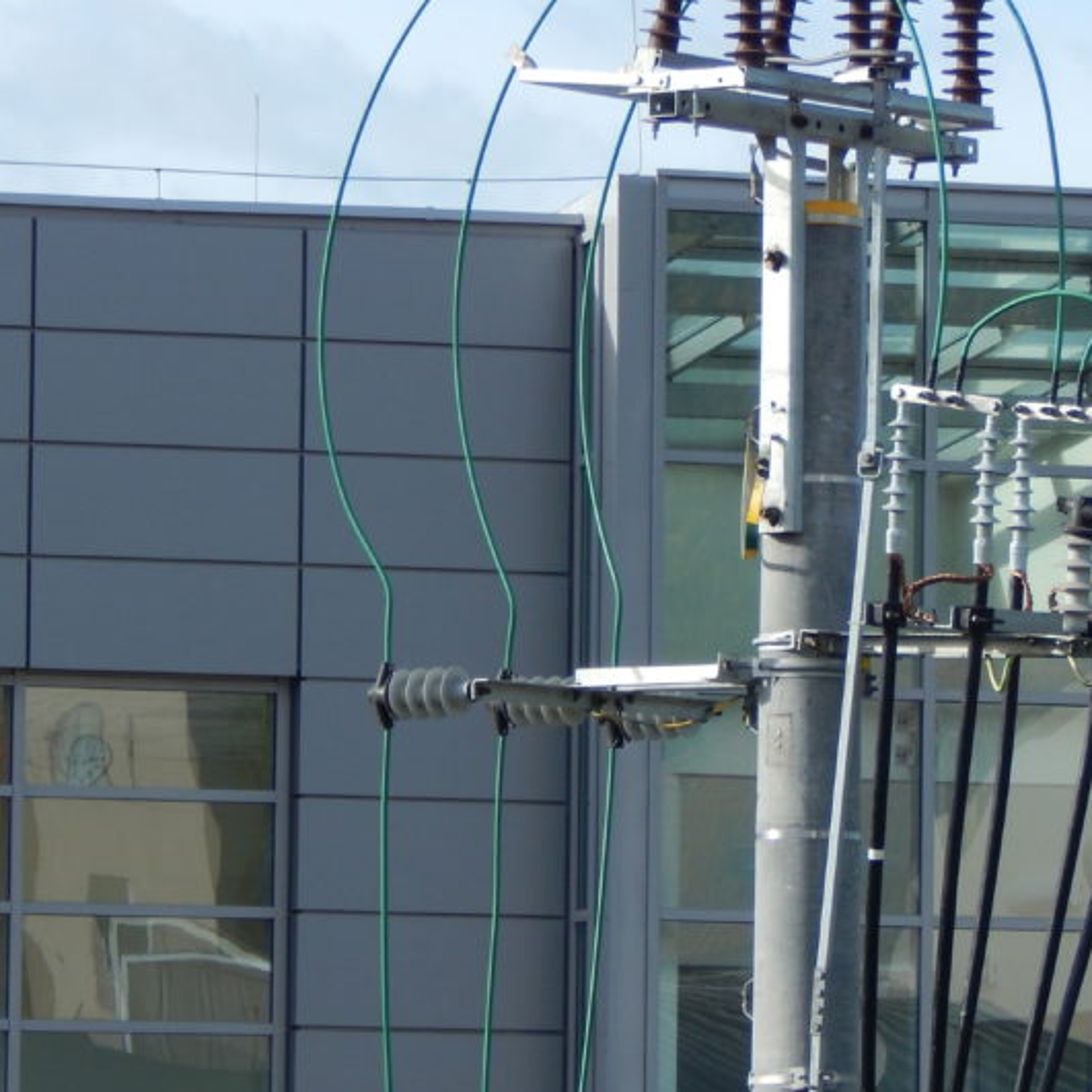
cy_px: 543
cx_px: 804
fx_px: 12599
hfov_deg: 5.0
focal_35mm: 353
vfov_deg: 5.0
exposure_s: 1/400
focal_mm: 37.1
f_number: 5.4
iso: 125
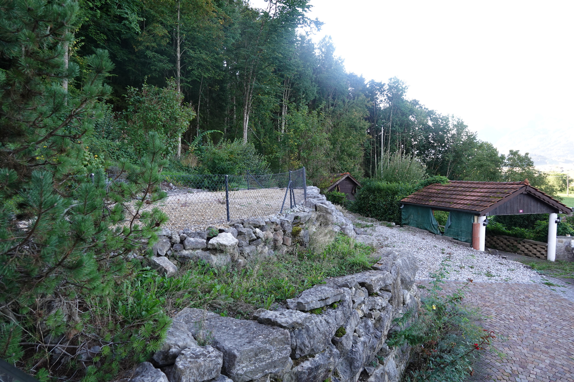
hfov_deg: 73.7
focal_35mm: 24
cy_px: 191
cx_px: 287
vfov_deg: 53.1
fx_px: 383
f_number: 2.5
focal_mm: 8.82
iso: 100
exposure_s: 1/125
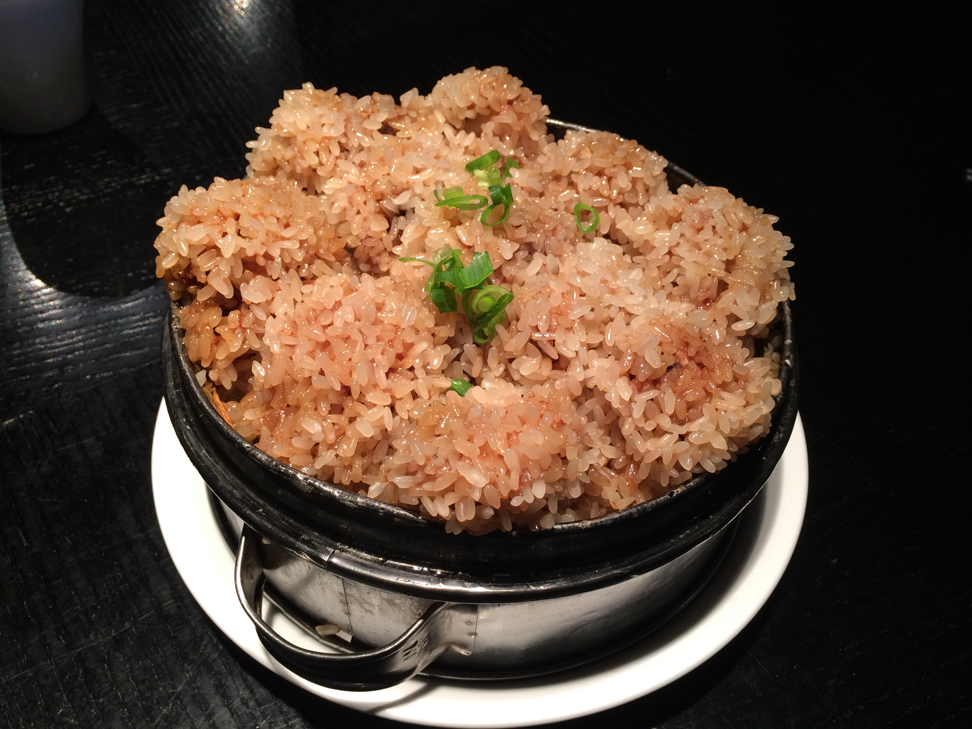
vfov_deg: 46.8
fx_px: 842
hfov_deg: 60.0
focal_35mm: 30
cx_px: 486
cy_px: 364
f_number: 2.2
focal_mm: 4.12
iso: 80
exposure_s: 1/30
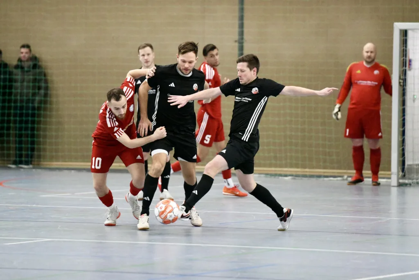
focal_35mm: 200
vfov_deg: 6.9
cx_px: 210
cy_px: 140
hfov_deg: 10.3
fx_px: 2328
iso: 16000
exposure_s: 1/1600
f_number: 2.8
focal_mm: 200
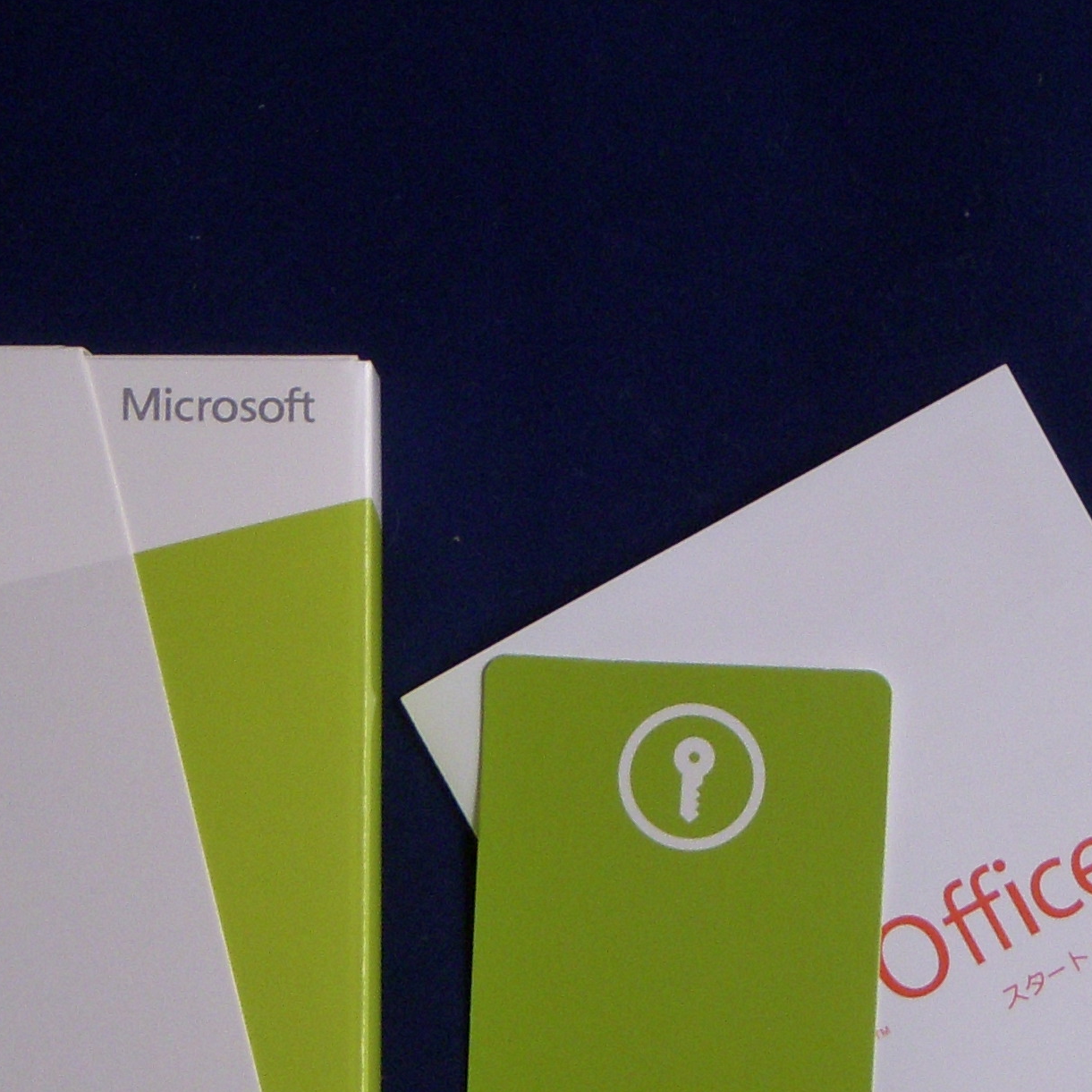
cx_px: 903
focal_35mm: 156
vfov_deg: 11.2
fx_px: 5568
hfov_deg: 11.2
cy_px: 875
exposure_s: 1/30
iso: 200
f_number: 3.7
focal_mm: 11
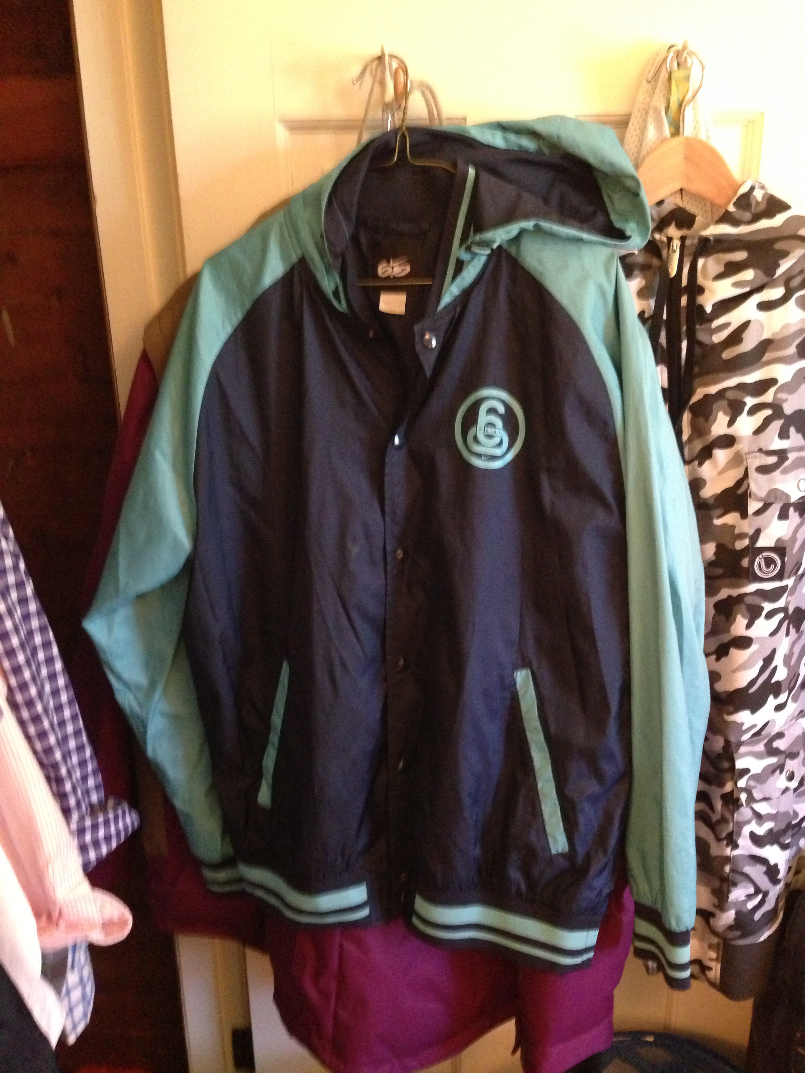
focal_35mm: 33
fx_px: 1023
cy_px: 536
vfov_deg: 55.4
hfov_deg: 42.9
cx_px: 402
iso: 640
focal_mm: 4.13
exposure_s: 1/15
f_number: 2.4
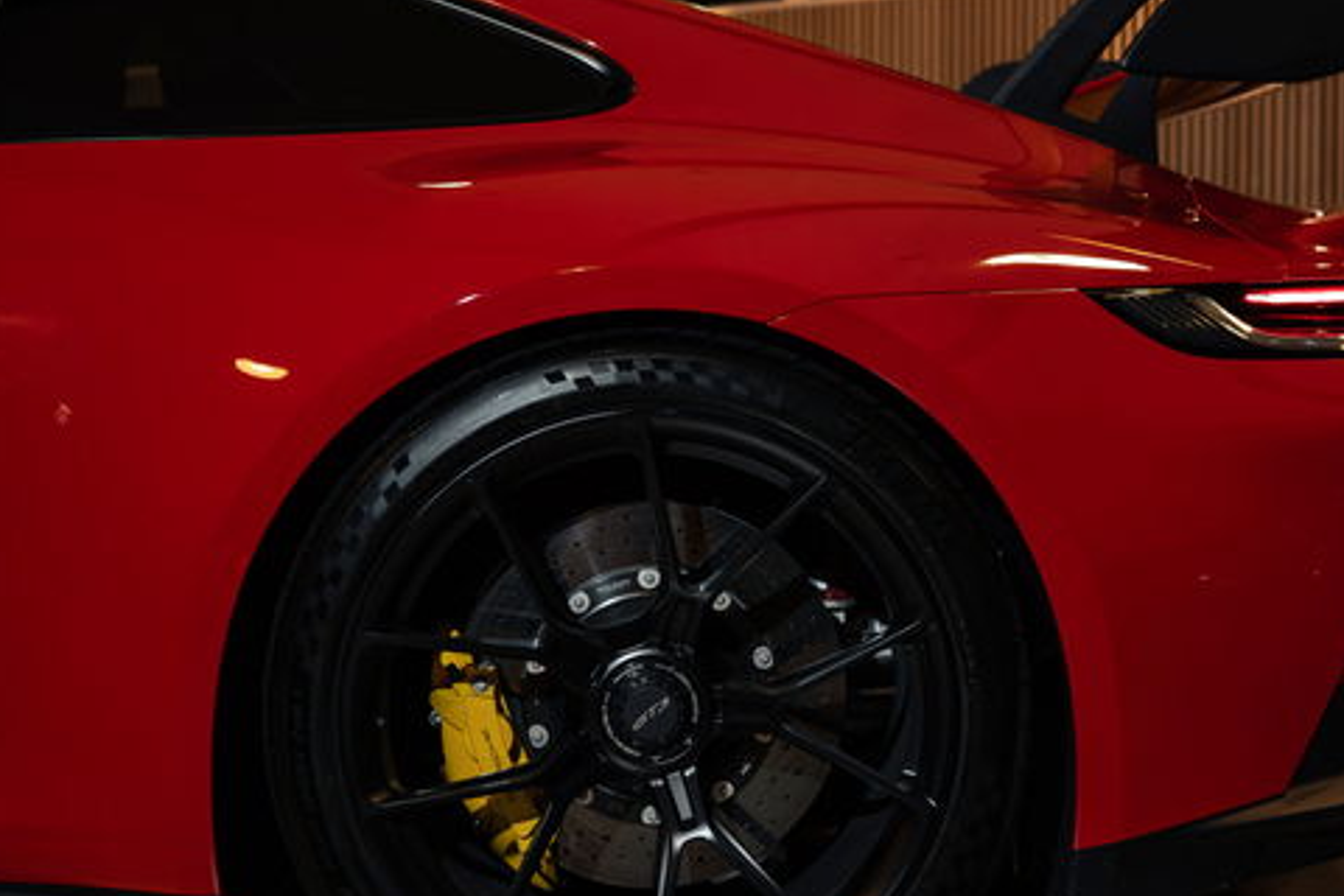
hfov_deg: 35.6
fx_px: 2091
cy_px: 440
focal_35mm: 56
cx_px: 745
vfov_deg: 24.2
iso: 800
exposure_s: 1/50
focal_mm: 35
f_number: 2.8
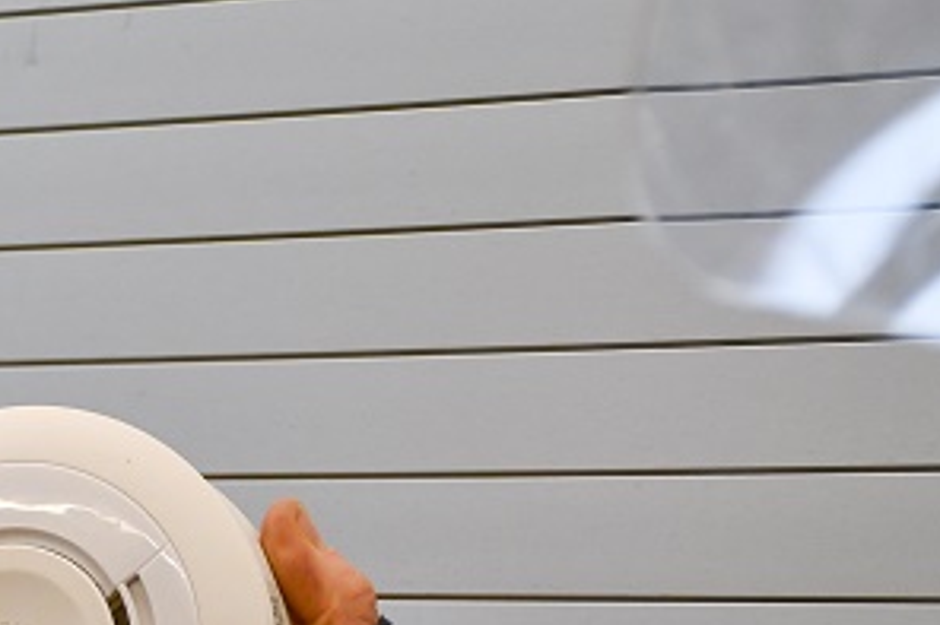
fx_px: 5532
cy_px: 779
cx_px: -51
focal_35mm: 212
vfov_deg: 6.4
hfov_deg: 9.6
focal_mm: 50
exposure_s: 1/200
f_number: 4.8
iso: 800
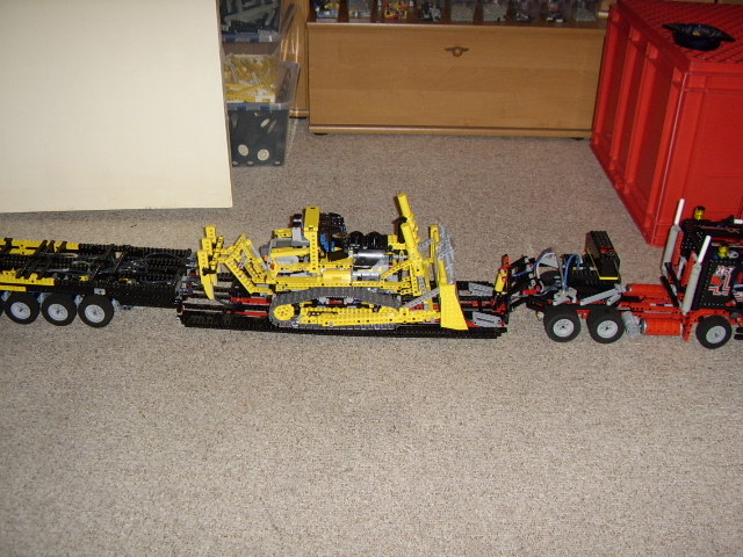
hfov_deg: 60.0
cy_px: 278
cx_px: 372
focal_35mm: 30
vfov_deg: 46.8
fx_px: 644
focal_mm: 5.8
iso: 183
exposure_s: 1/30
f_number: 2.9
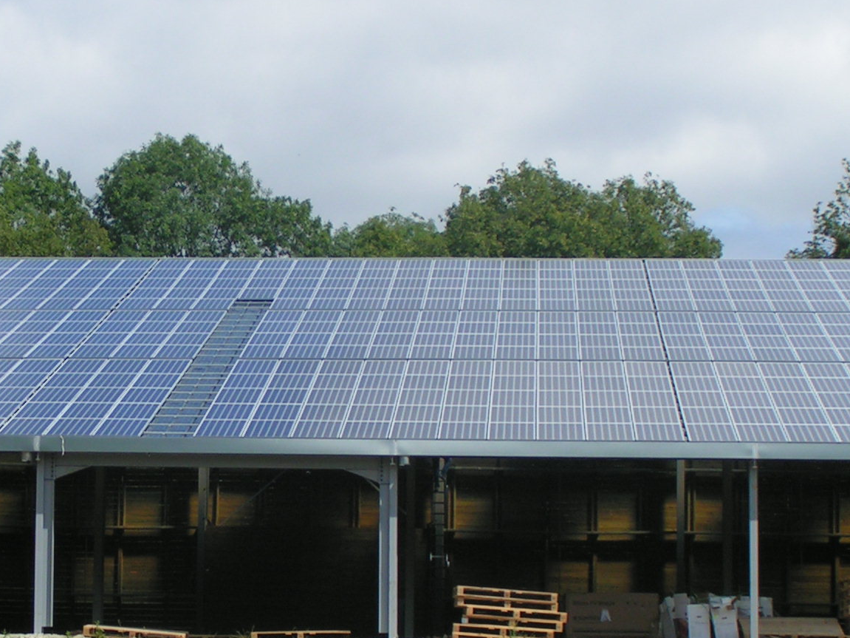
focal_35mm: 121
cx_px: 182
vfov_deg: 12.2
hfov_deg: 16.2
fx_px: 2971
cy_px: 376
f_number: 4
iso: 50
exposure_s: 1/1000
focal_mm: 10.5
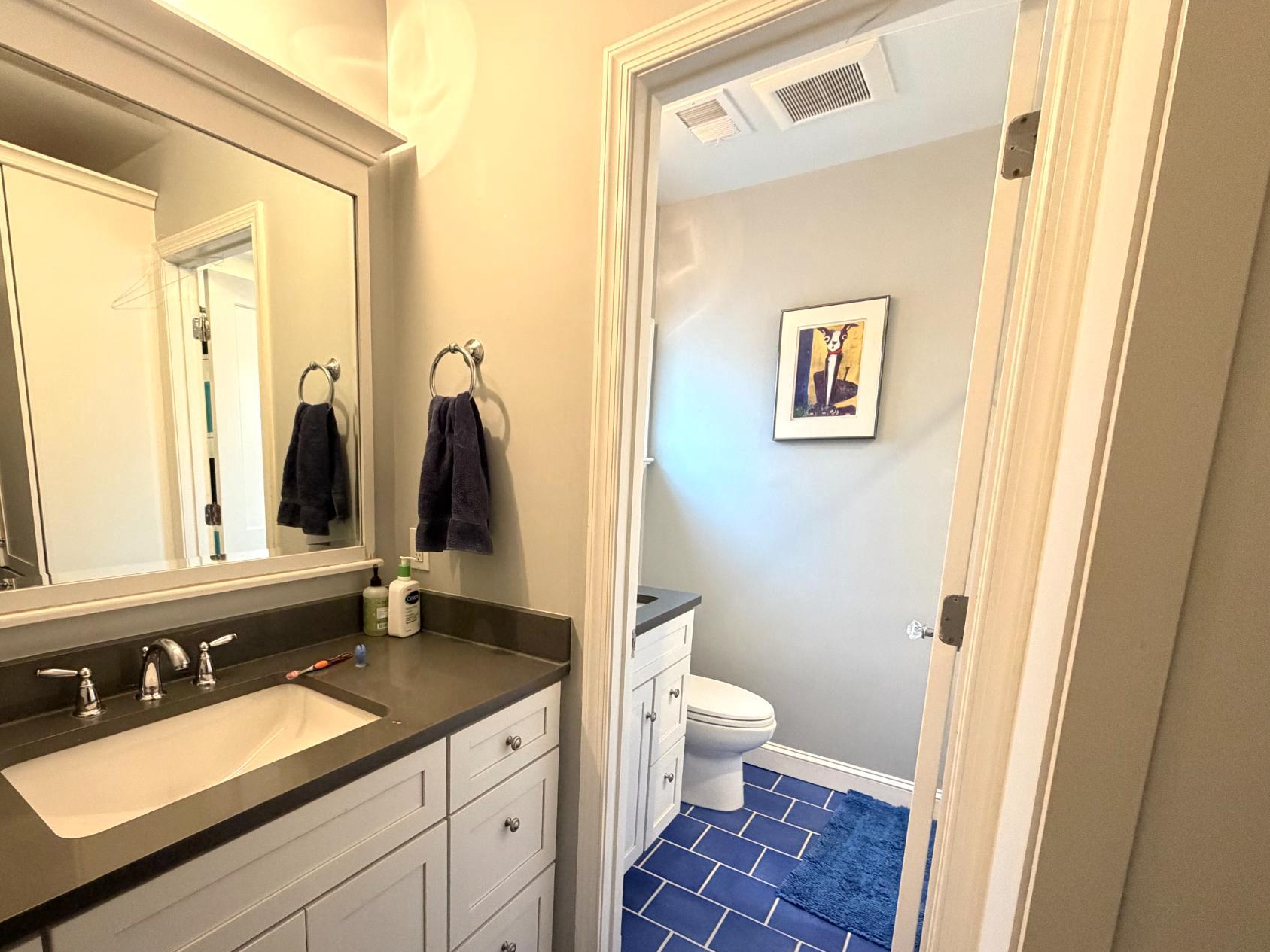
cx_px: 505
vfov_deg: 74.0
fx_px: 624
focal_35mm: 17
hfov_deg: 89.8
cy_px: 568
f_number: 2.2
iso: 500
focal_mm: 2.22
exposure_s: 1/60
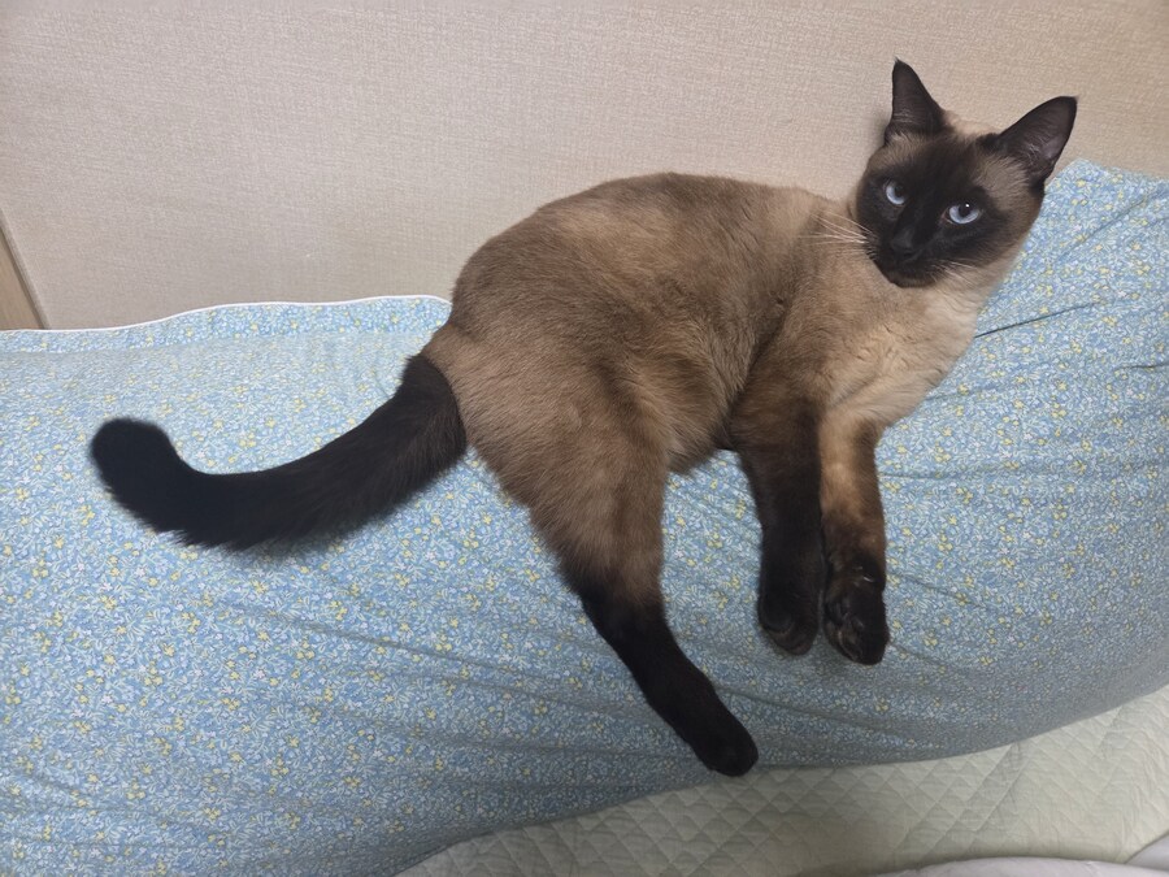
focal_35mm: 23
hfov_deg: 73.9
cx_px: 584
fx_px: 777
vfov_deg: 58.9
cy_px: 438
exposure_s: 1/120
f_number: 1.8
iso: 800
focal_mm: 5.4
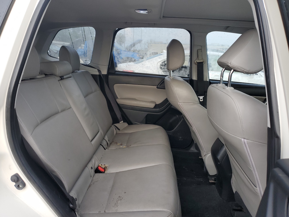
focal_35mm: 26
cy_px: 108
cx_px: 144
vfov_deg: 53.1
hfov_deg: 67.3
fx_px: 217
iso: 50
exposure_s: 1/208
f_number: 1.5
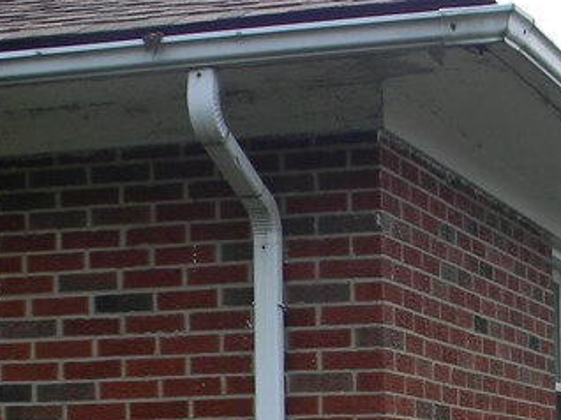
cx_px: 430
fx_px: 1879
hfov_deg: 16.9
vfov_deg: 12.4
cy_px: 526
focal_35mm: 116
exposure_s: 1/106
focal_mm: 6.4
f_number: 3.7
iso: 80
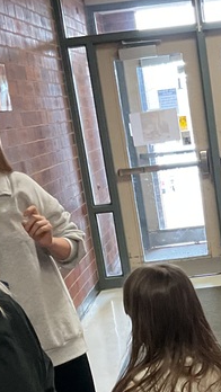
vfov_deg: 21.8
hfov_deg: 12.7
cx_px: 260
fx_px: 968
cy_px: 427
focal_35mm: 93
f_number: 1.8
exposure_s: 1/60
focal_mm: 3
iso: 200
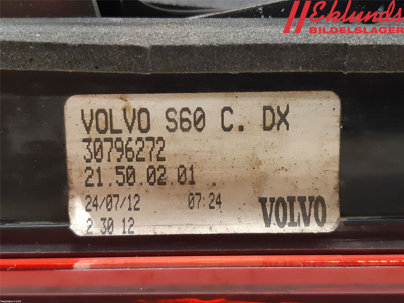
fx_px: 303
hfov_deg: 67.3
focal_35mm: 26
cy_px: 152
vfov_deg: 53.1
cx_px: 202
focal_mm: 3.93
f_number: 1.7
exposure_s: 1/25
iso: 400
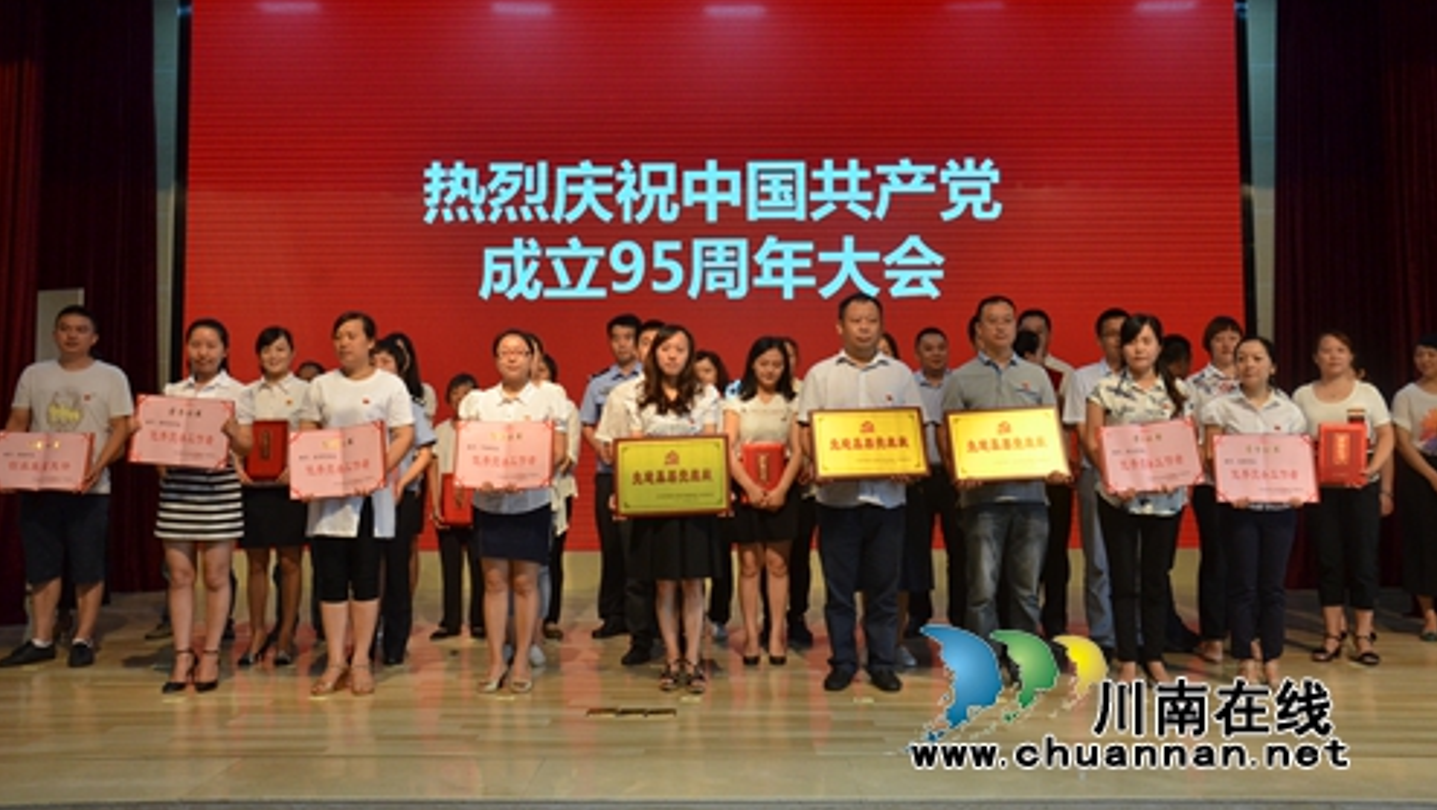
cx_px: 723
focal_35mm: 38
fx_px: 1449
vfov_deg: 31.2
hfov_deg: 52.8
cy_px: 338
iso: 1600
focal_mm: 24
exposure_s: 1/250
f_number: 8
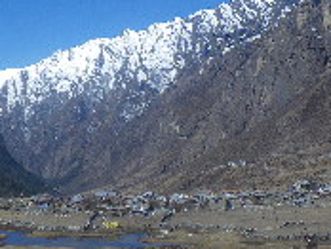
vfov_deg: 19.7
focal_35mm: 75
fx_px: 718
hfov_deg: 25.6
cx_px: 76
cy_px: 118
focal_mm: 6.1
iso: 50
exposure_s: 1/400
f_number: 4.6
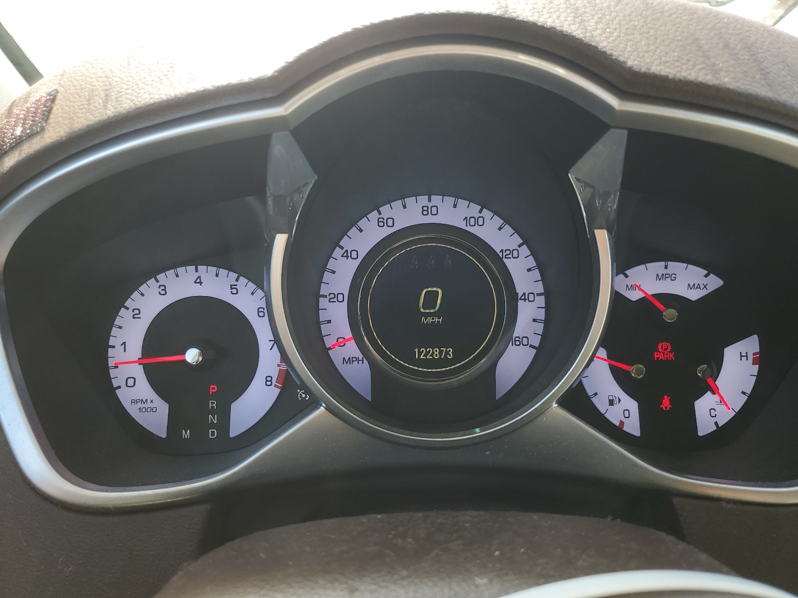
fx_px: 599
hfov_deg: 67.3
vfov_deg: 53.1
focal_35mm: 26
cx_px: 399
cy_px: 299
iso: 50
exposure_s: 1/192
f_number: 1.5
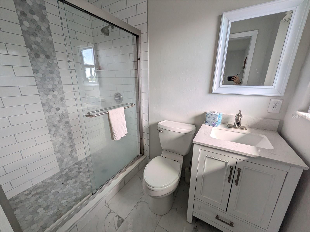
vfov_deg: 85.7
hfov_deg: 102.1
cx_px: 155
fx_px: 125
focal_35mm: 14
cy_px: 116
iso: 49
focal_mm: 1.83
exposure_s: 1/146
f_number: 2.2
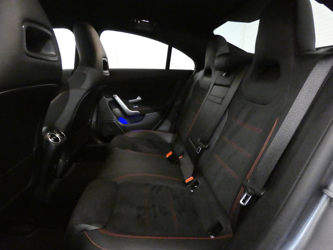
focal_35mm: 20
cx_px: 166
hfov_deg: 81.7
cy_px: 125
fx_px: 192
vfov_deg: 66.0
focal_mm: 3.6
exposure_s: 1/50
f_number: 2.8
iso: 3200
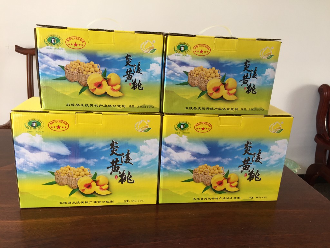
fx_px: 276
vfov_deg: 48.2
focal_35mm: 29
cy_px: 124
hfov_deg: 61.7
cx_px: 165
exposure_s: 1/50
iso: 40
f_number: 2.2
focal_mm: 4.15
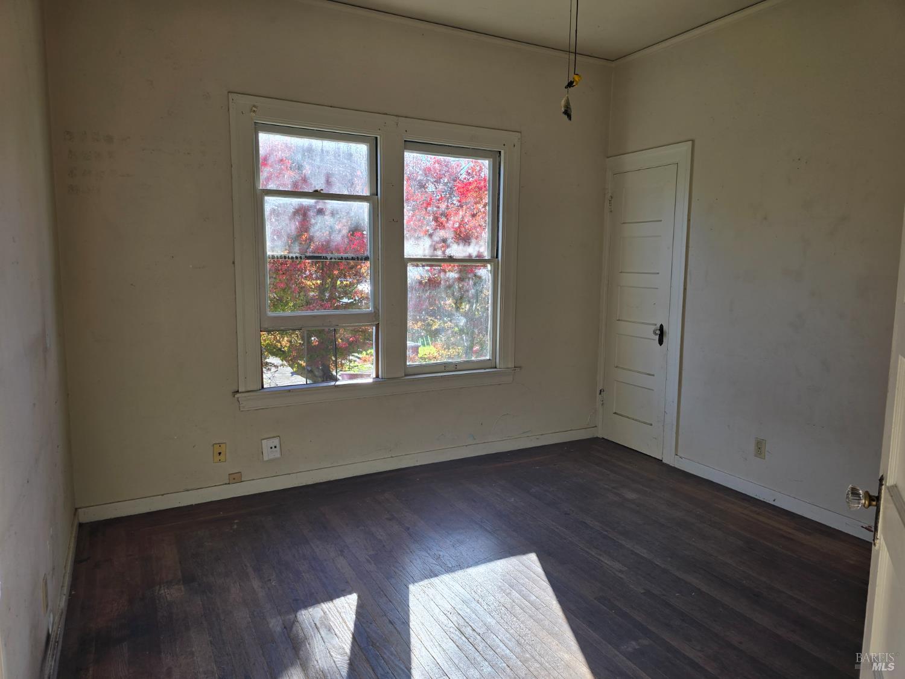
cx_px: 452
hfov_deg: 73.9
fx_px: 601
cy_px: 340
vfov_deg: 58.9
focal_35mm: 23
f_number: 1.7
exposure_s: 1/180
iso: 16
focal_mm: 6.3
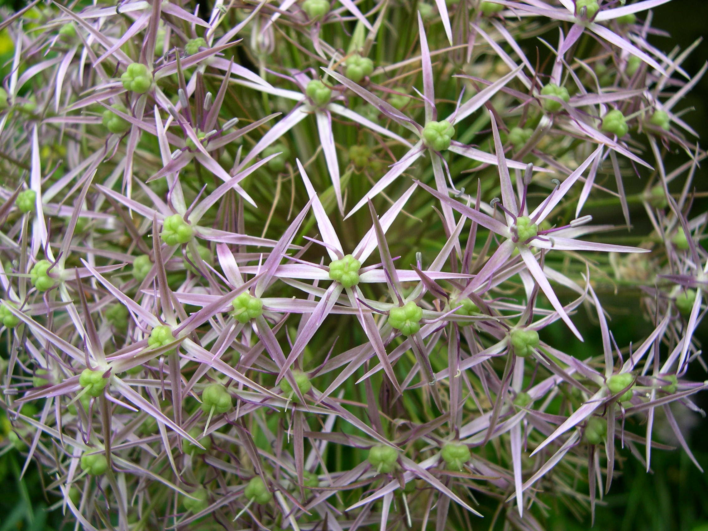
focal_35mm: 38
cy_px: 266
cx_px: 354
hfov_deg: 49.0
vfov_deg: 37.7
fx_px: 777
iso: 100
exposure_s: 1/299
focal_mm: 8
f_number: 2.8
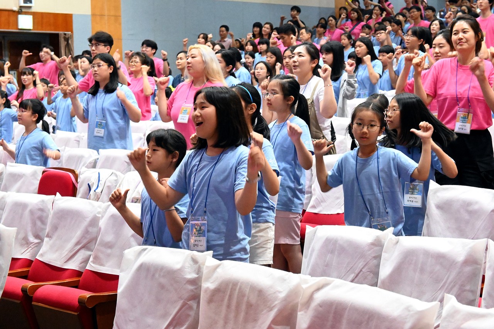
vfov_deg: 18.2
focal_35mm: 75
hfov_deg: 27.0
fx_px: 1029
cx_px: 247
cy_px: 164
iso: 9000
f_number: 6.3
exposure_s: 1/60
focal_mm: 50
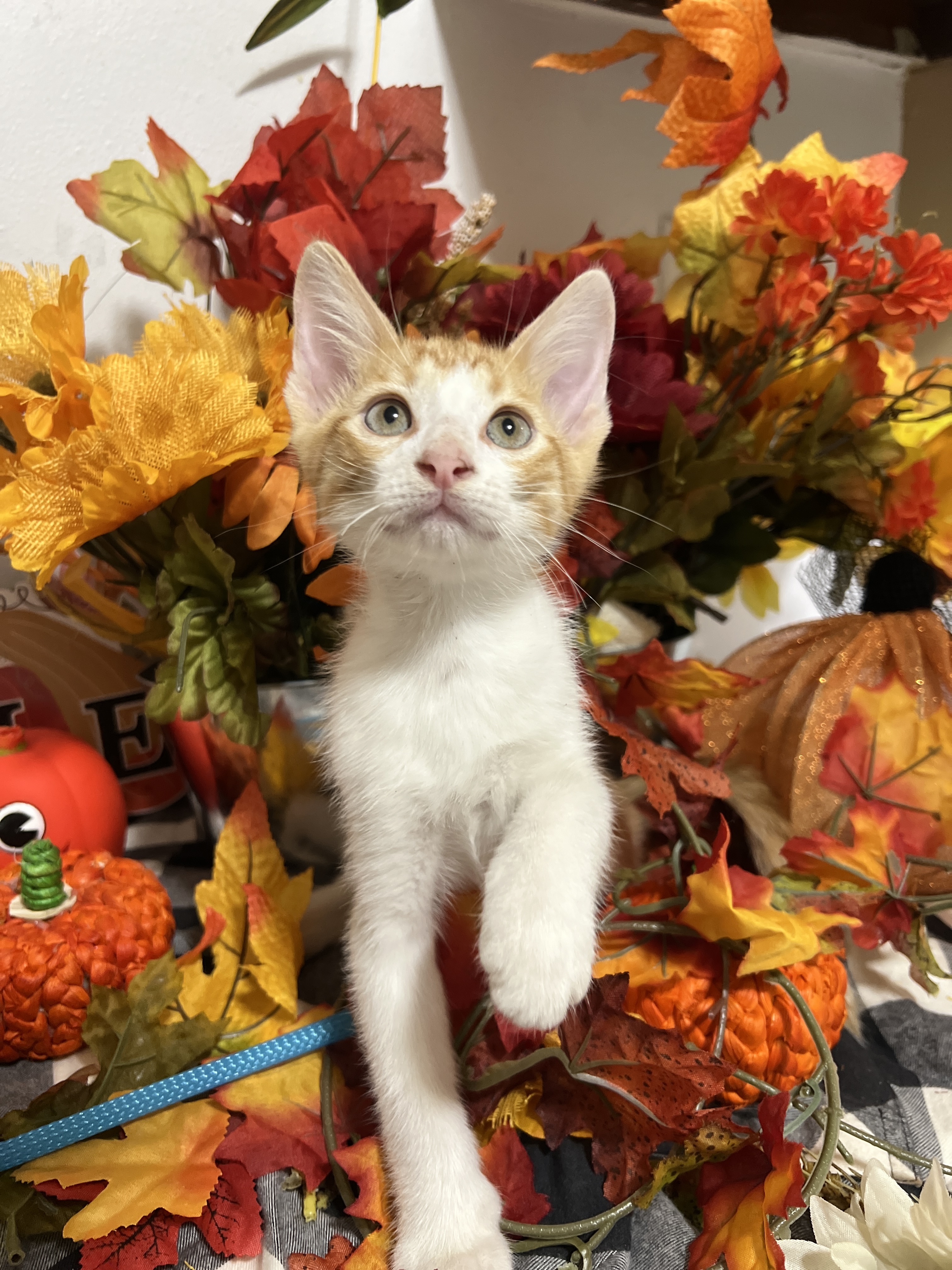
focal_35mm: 26
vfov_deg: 67.3
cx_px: 476
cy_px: 635
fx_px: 953
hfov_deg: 53.1
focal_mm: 5.7
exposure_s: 1/60
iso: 250
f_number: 1.5
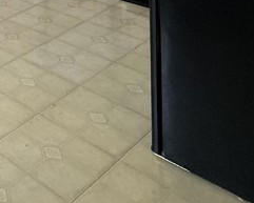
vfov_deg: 20.4
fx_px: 436
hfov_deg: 23.0
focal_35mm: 58
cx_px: -169
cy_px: -141
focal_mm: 2.22
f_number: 2.2
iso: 320
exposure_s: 1/84
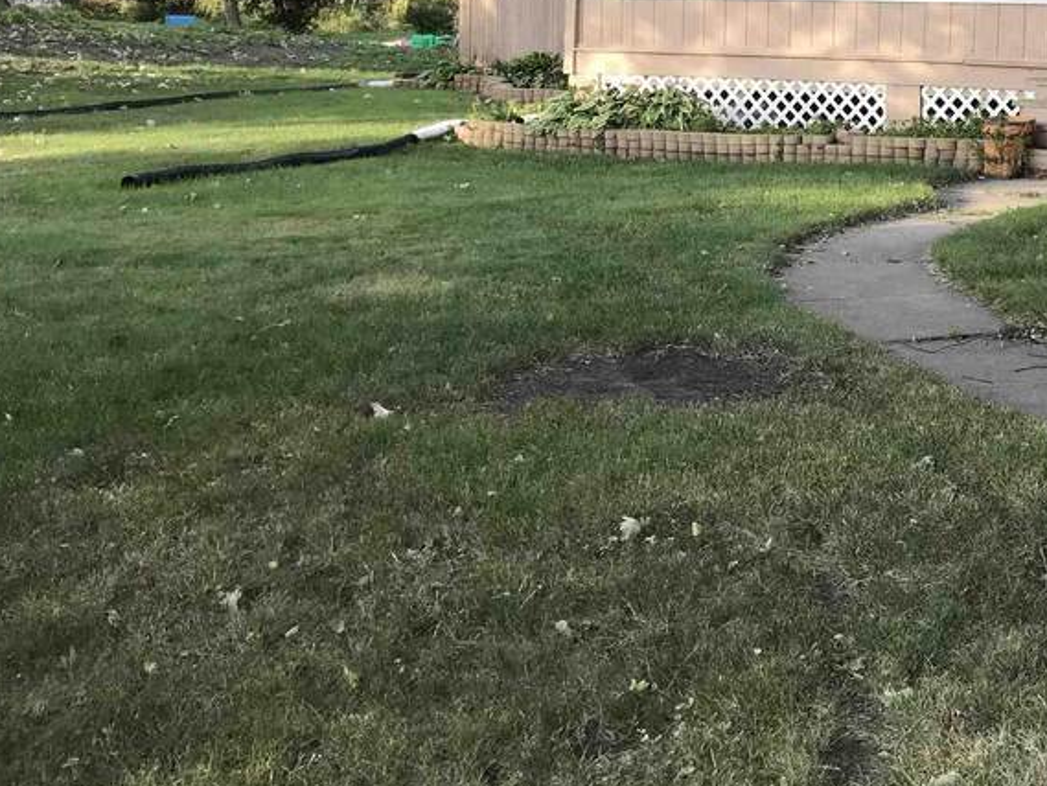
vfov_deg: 22.3
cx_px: 1036
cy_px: -28
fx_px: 1906
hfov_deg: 28.9
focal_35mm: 63
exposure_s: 1/126
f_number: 1.8
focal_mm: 3.99
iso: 20
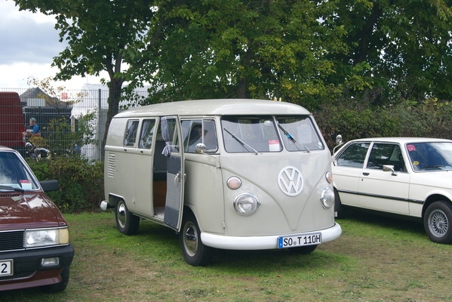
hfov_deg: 37.8
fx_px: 659
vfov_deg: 25.8
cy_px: 151
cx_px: 226
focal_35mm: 52
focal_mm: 35
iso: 100
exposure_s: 1/80
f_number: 9
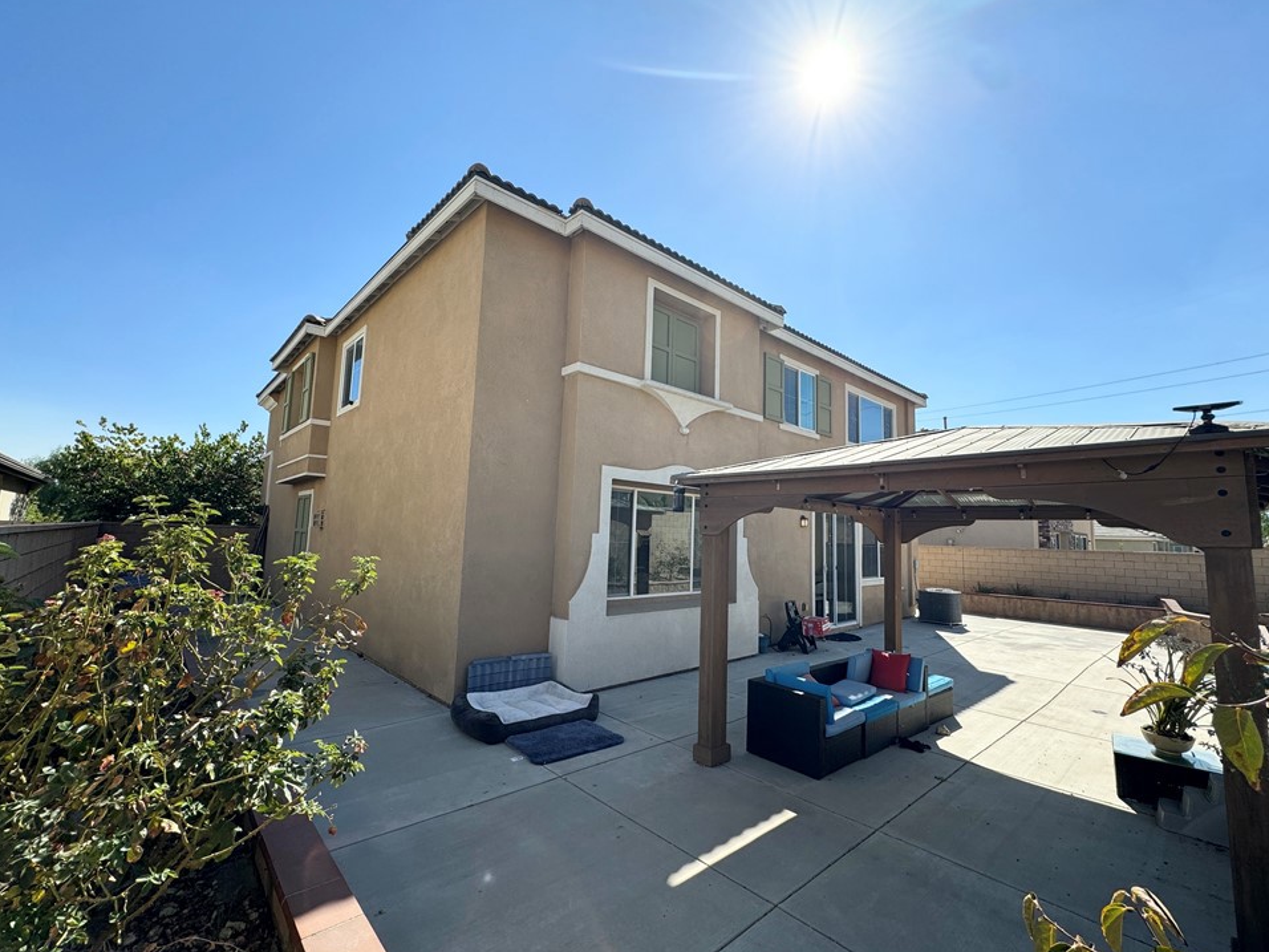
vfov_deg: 81.7
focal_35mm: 15
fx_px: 550
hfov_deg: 98.1
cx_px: 656
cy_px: 475
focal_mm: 2.22
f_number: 2.2
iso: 40
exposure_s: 1/1198
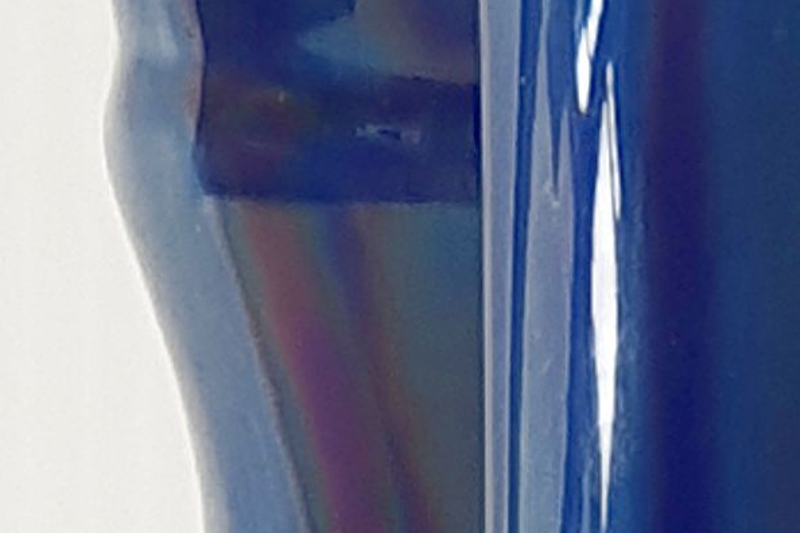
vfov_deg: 3.7
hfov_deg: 5.6
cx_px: 680
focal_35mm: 367
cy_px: 1549
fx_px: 8155
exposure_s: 1/33
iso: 40
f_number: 2.4
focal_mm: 6
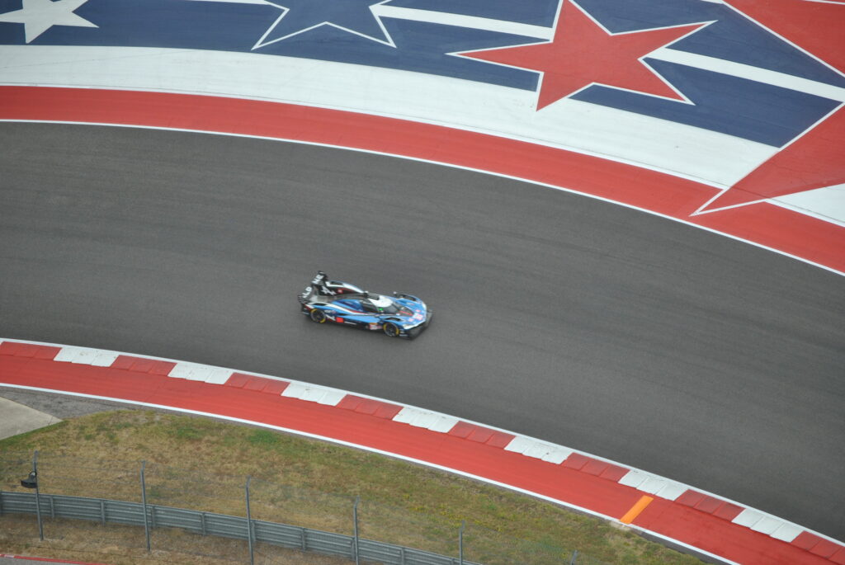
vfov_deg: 10.0
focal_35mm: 138
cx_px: 422
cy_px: 282
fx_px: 3242
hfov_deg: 14.8
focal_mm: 92
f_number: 5
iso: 200
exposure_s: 1/400
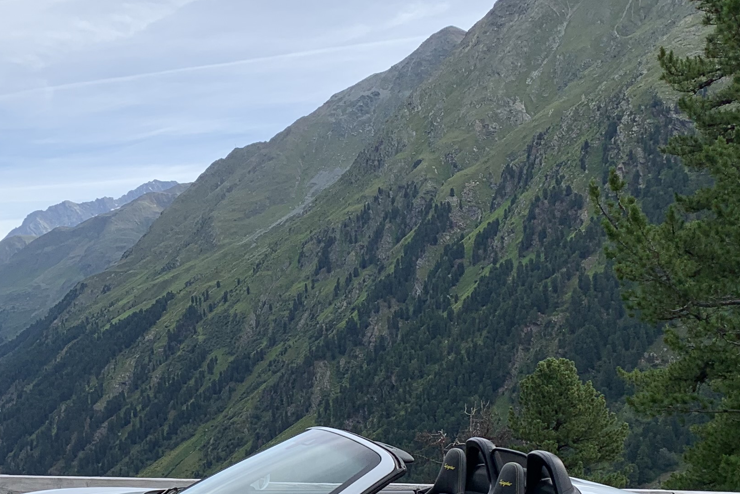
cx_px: 286
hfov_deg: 30.0
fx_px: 1377
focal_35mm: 67
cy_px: 382
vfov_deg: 20.1
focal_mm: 4.25
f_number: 1.8
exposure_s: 1/1235
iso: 25
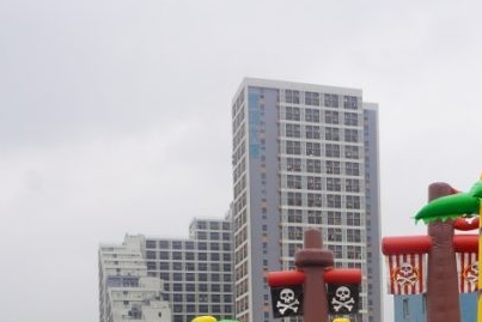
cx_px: 361
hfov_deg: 32.3
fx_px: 817
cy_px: 396
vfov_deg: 20.7
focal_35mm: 61
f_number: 10
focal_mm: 16
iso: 100
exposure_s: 1/160
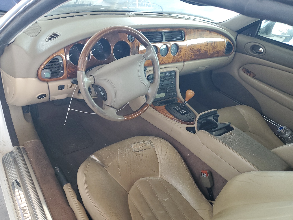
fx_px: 220
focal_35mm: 26
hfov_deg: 67.3
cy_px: 110
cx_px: 146
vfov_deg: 53.1
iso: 95
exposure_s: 1/50
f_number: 1.5
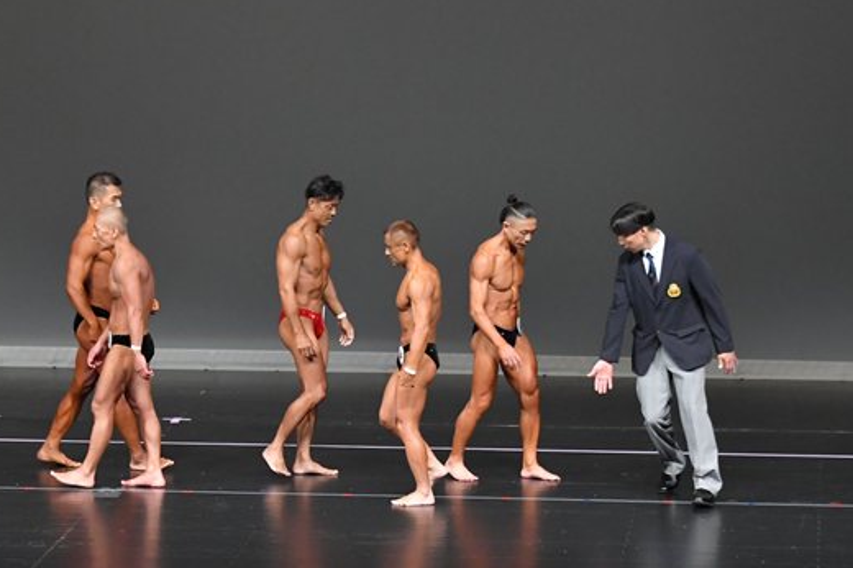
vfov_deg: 6.3
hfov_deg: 9.4
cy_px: 378
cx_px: 245
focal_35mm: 219
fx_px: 5186
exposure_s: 1/400
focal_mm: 98
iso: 4000
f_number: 5.6
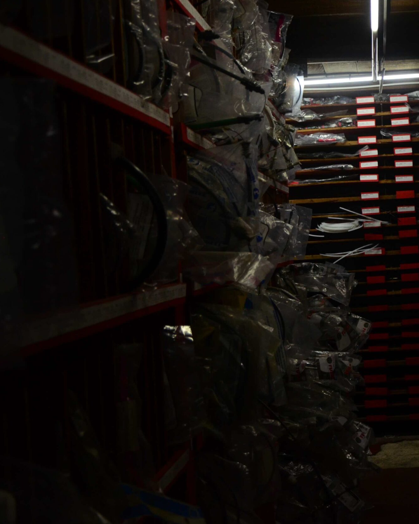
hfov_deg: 26.0
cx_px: 399
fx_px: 868
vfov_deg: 33.6
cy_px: 260
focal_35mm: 56
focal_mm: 26
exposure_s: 1/100
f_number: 4
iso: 1000
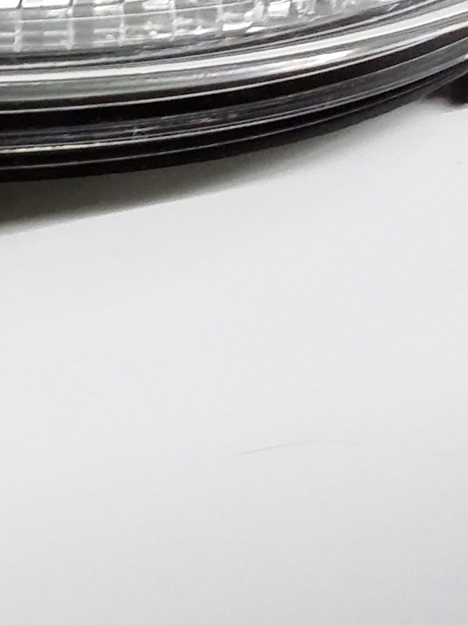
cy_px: 58
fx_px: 2146
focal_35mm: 119
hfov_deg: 11.5
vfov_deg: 16.3
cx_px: -403
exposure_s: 1/20
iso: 200
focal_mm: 3.4
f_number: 2.4
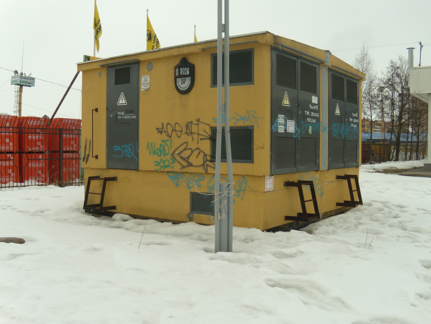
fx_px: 448
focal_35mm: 36
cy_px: 162
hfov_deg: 51.4
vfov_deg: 39.7
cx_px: 216
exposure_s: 1/800
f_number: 3.6
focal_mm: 6.4
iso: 80
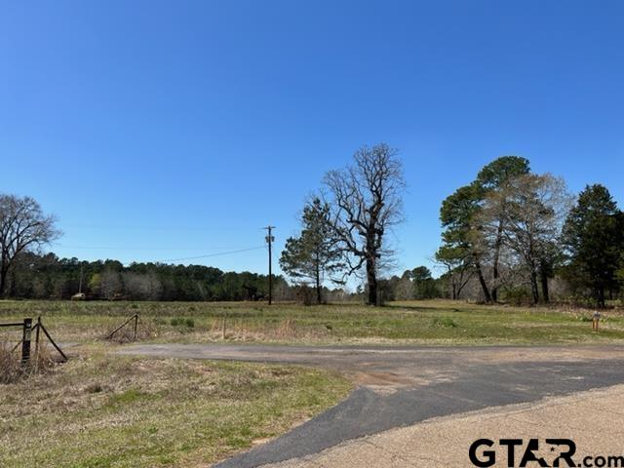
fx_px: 469
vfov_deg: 53.1
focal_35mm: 26
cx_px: 312
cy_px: 234
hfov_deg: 67.3
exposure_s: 1/4831
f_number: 1.5
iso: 50
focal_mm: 5.7
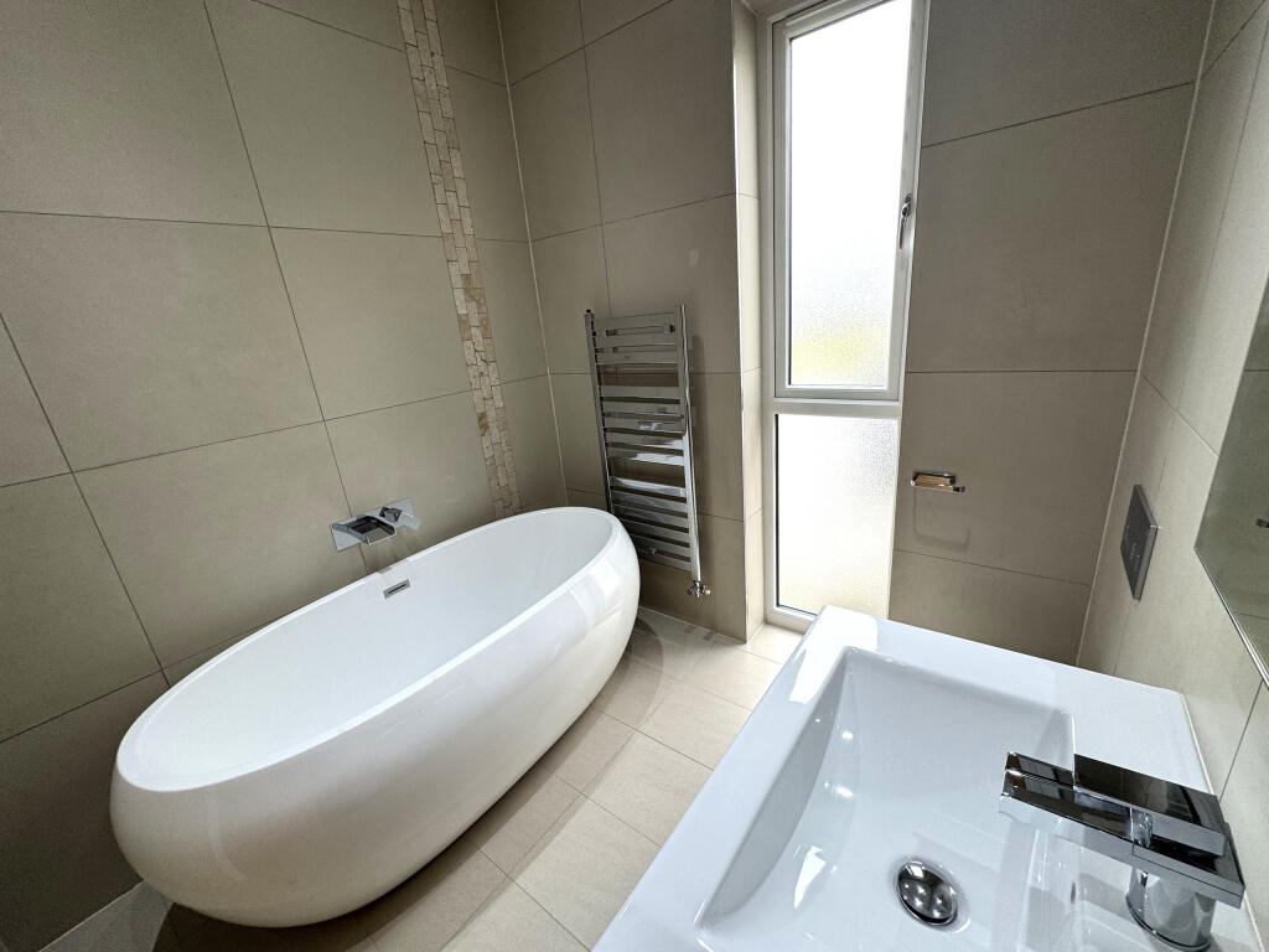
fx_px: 513
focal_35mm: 14
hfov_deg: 102.1
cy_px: 476
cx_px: 634
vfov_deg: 85.7
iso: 64
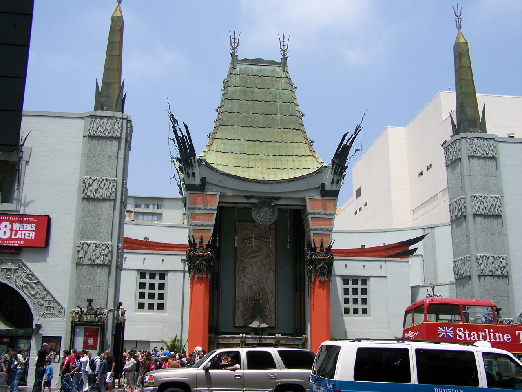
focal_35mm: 38
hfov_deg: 49.0
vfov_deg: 37.7
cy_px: 196
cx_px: 261
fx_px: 573
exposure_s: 1/1000
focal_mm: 6.3
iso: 80
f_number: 4
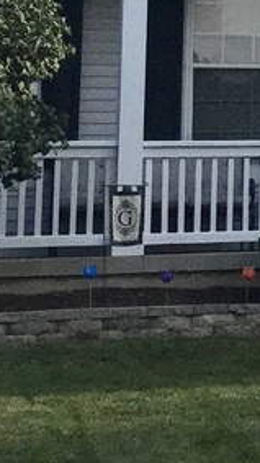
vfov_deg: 13.1
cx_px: 855
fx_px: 1975
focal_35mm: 161
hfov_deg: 6.6
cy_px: -64
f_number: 2.2
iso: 32
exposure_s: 1/1721
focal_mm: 4.15
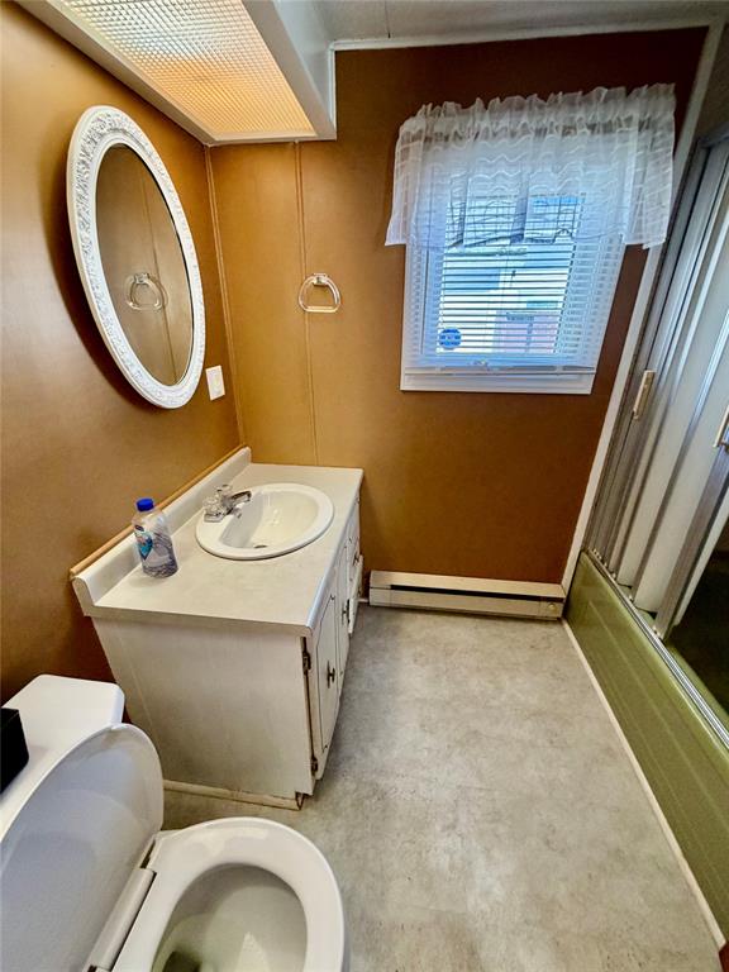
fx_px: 393
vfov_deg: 102.1
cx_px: 364
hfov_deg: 85.7
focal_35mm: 14
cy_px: 486
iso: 250
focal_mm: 2.22
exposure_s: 1/120
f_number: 2.2
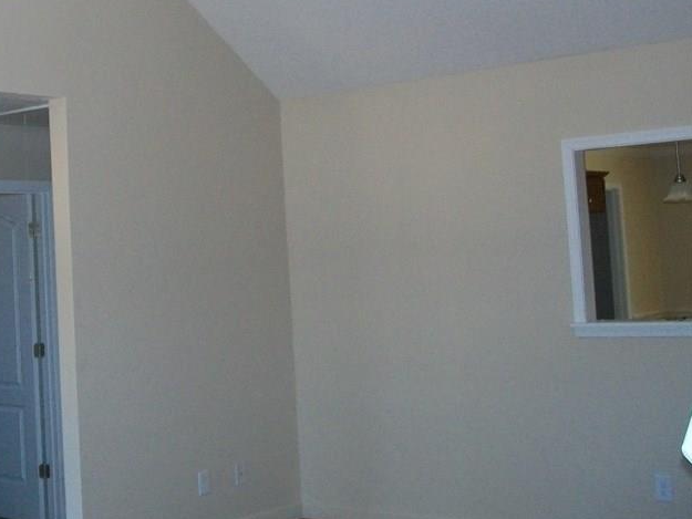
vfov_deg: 24.5
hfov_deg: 31.7
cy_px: 115
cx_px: 127
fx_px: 1180
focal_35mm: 59
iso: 160
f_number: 2.7
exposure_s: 1/60
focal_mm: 6
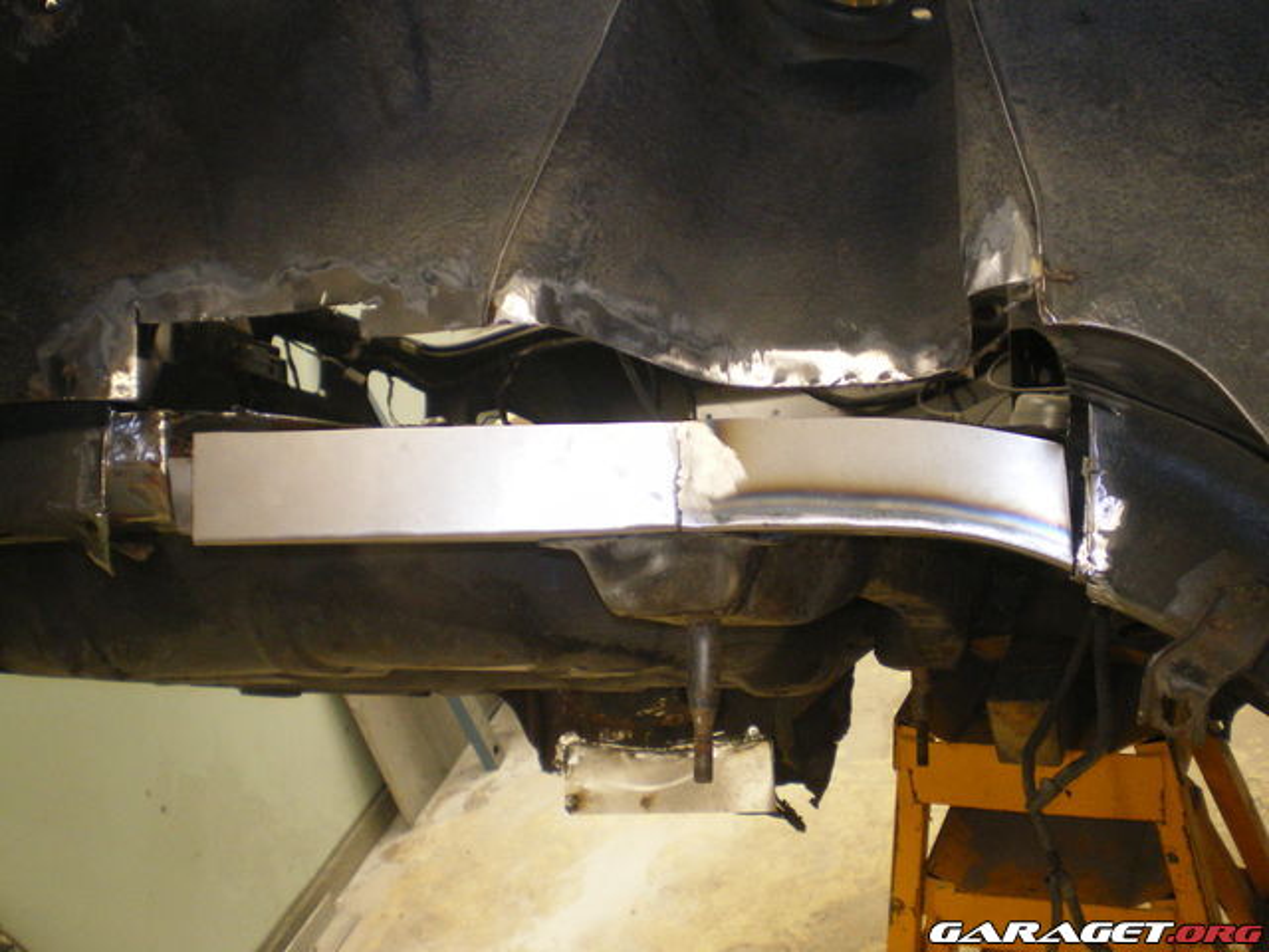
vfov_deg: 37.7
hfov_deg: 49.0
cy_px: 476
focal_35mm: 38
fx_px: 1393
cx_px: 634
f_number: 3.1
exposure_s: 1/30
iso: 250
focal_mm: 6.3
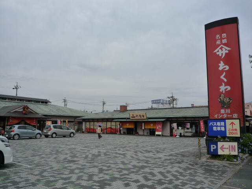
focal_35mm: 30
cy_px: 94
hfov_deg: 60.0
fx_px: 218
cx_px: 126
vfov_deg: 46.8
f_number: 4.5
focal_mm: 5.3
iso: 160
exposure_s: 1/800
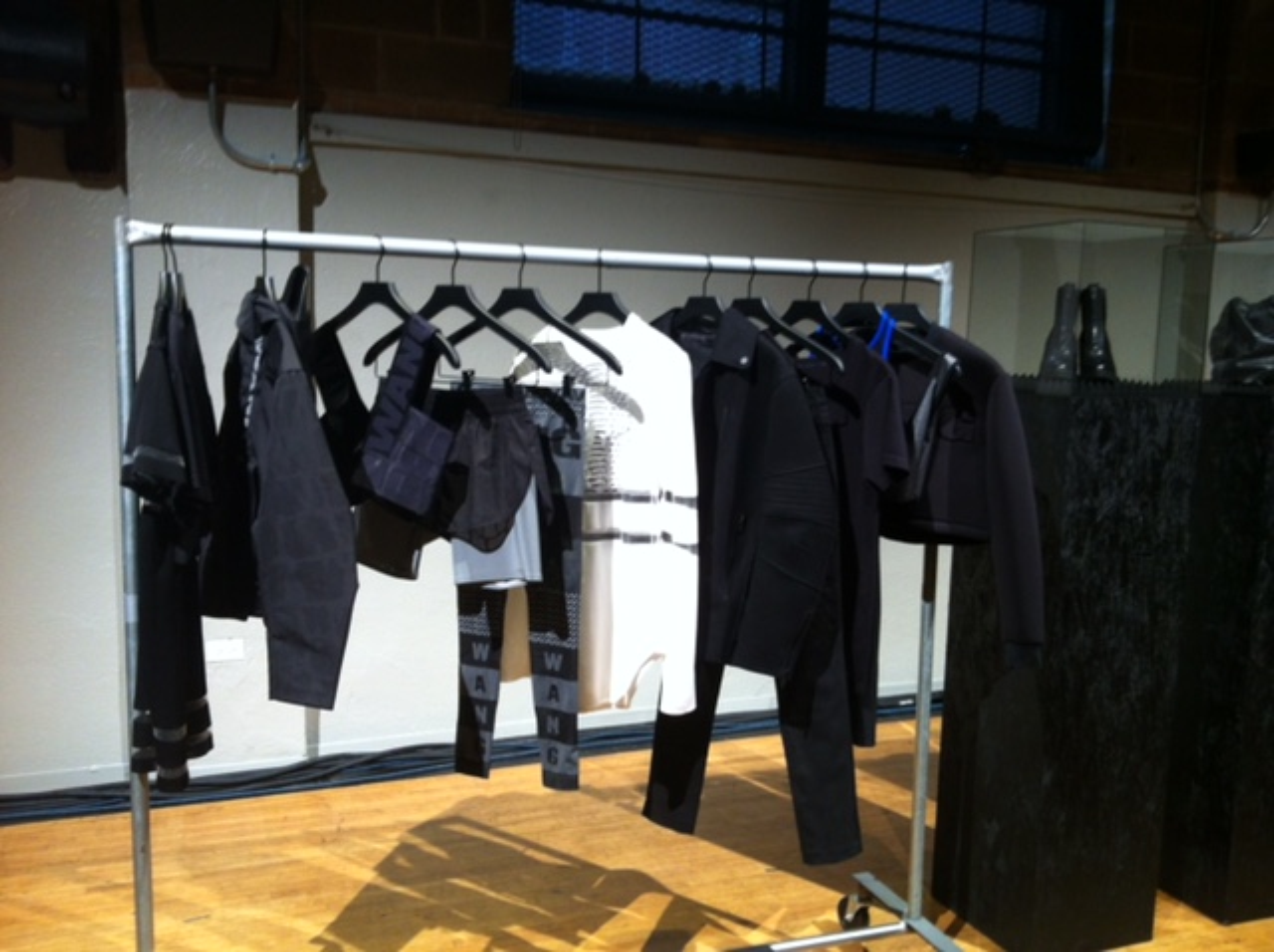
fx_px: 1286
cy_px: 476
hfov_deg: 52.7
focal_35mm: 35
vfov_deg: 40.6
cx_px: 637
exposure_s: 1/15
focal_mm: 3.85
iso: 100
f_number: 2.8
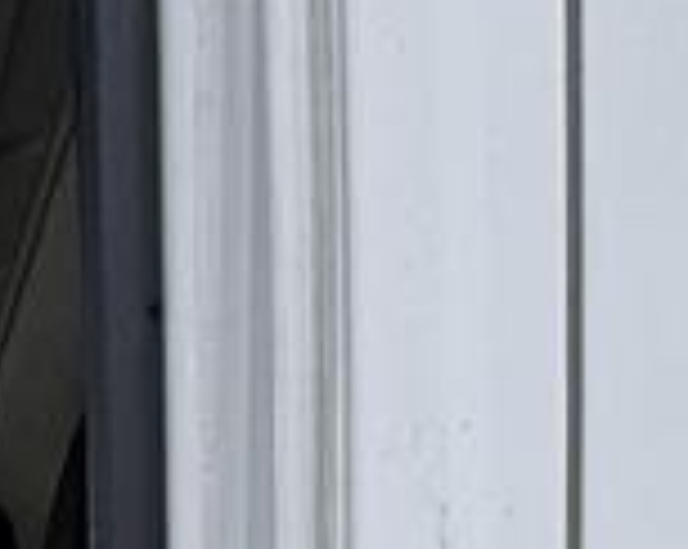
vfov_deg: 13.2
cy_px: 1386
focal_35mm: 80
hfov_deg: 20.7
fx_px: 1627
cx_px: -315
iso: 50
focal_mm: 2.22
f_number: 2.2
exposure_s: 1/522
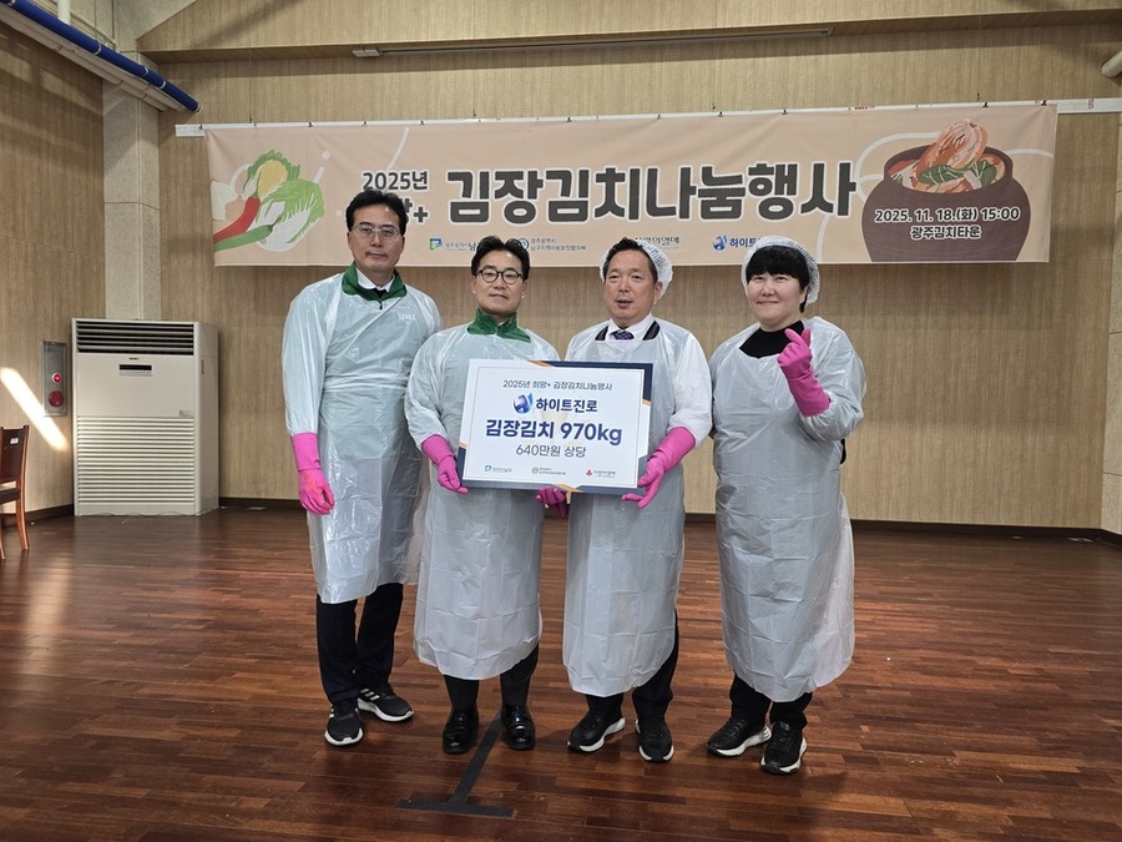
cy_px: 421
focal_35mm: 23
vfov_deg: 58.9
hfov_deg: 73.9
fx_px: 745
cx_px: 561
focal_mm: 6.3
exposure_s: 1/120
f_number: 1.7
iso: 125
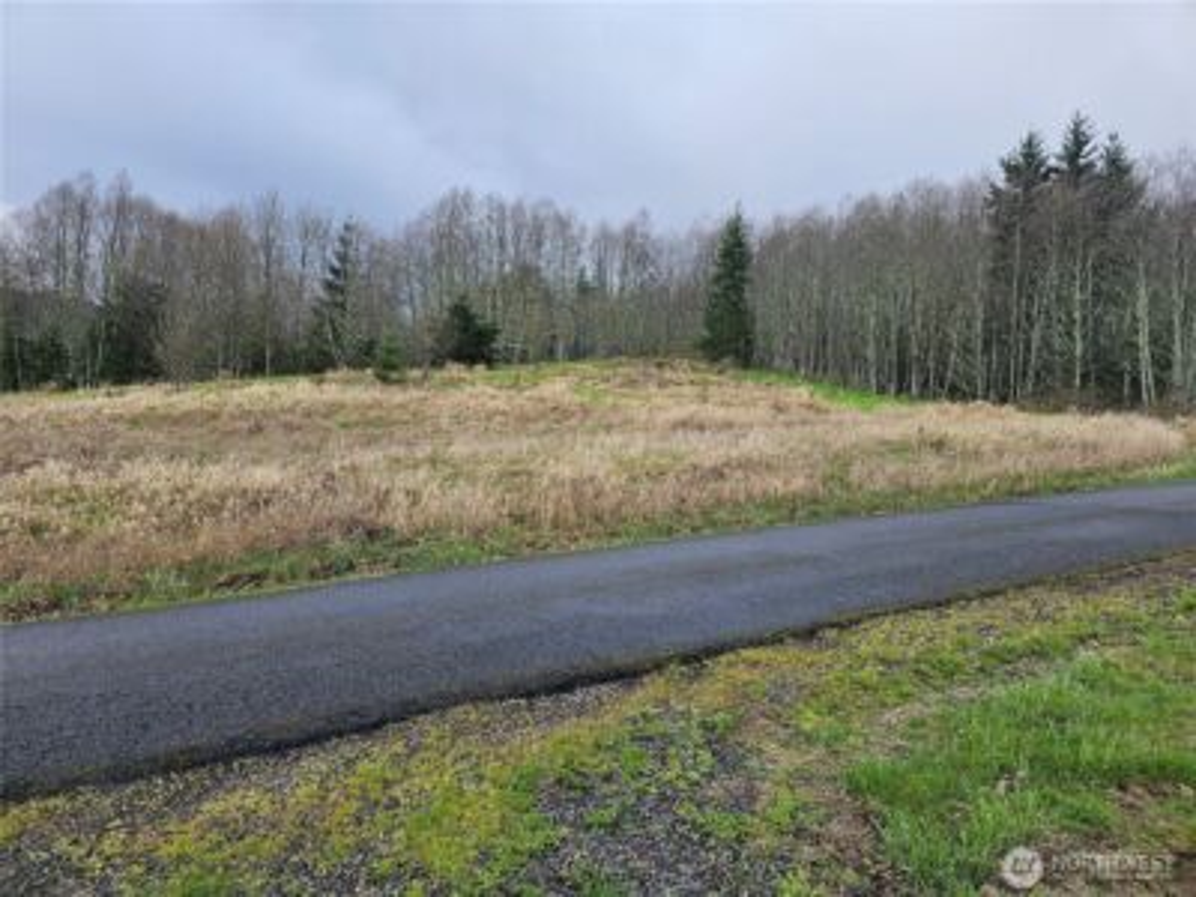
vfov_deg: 58.9
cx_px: 598
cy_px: 448
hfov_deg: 73.9
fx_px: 795
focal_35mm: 23
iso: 12
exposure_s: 1/120
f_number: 1.7
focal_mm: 6.3
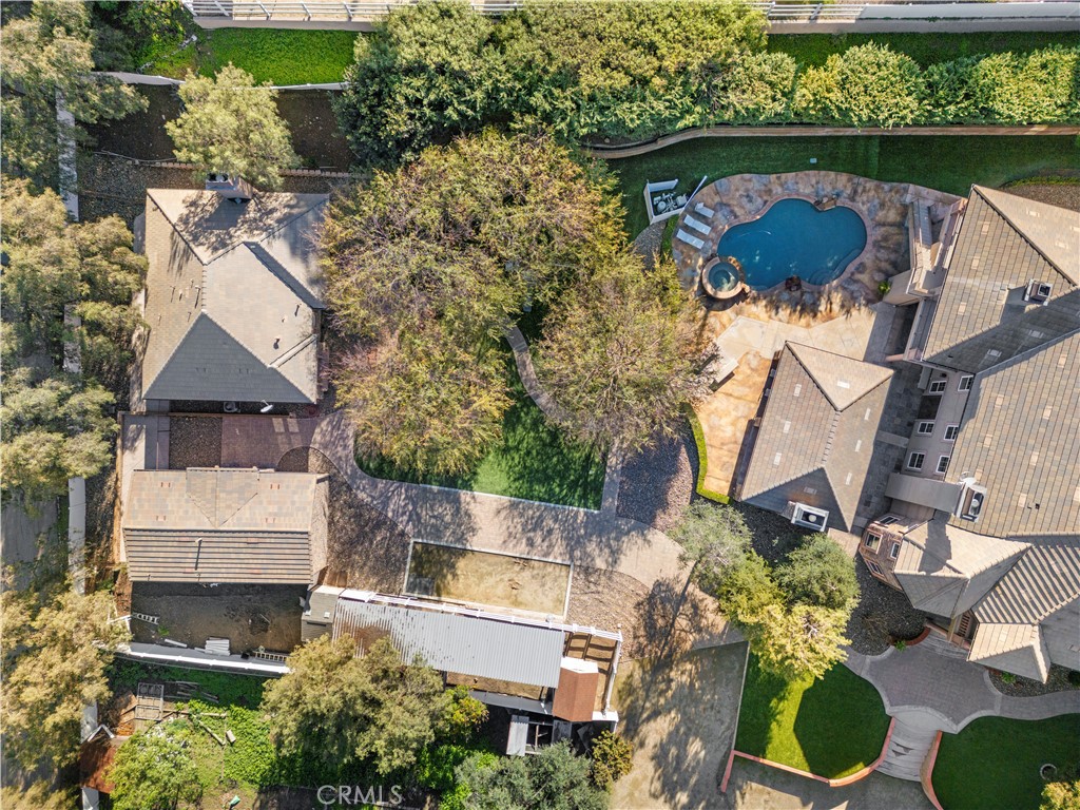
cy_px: 405
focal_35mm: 24
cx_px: 540
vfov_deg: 56.8
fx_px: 749
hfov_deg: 71.6
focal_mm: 6.72
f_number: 1.7
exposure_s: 1/1000
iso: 100
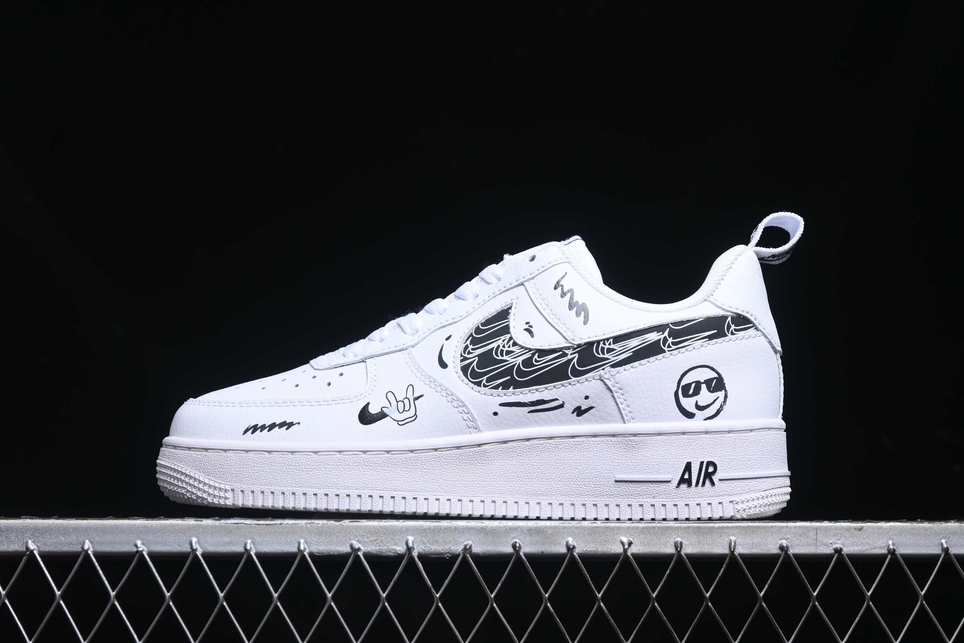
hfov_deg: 27.0
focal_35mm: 75
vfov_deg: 18.2
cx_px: 482
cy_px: 322
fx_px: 2008
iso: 160
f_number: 6.3
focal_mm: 50
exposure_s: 1/60
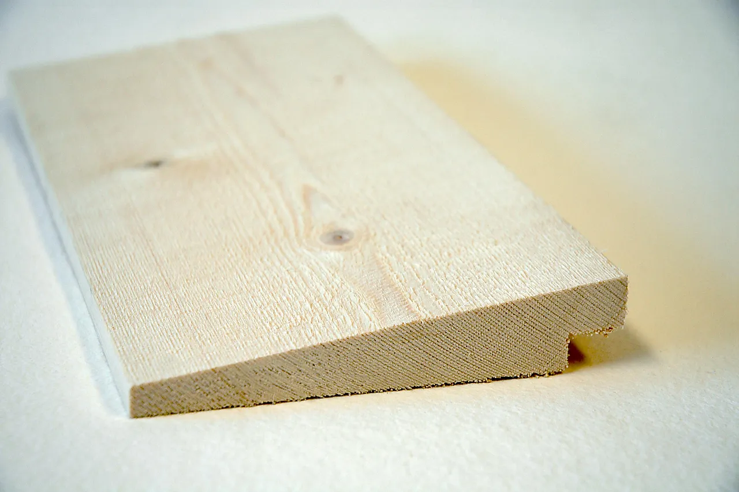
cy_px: 246
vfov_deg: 14.7
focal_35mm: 93
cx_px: 370
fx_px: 1907
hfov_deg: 21.9
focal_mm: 62
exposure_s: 1/100
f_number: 5
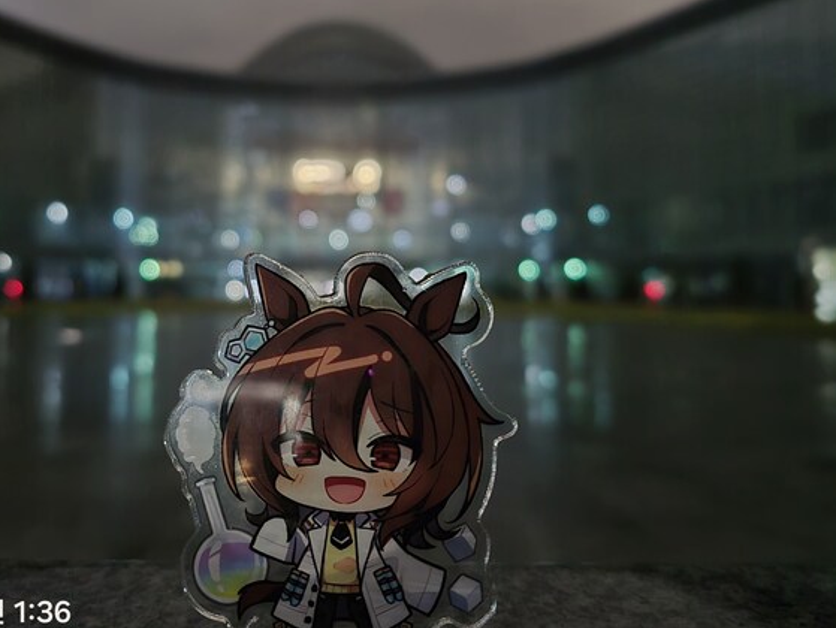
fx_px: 894
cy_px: 188
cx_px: 334
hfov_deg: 49.8
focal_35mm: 37
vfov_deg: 38.1
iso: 3200
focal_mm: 6.3
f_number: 1.7
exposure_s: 1/8.01
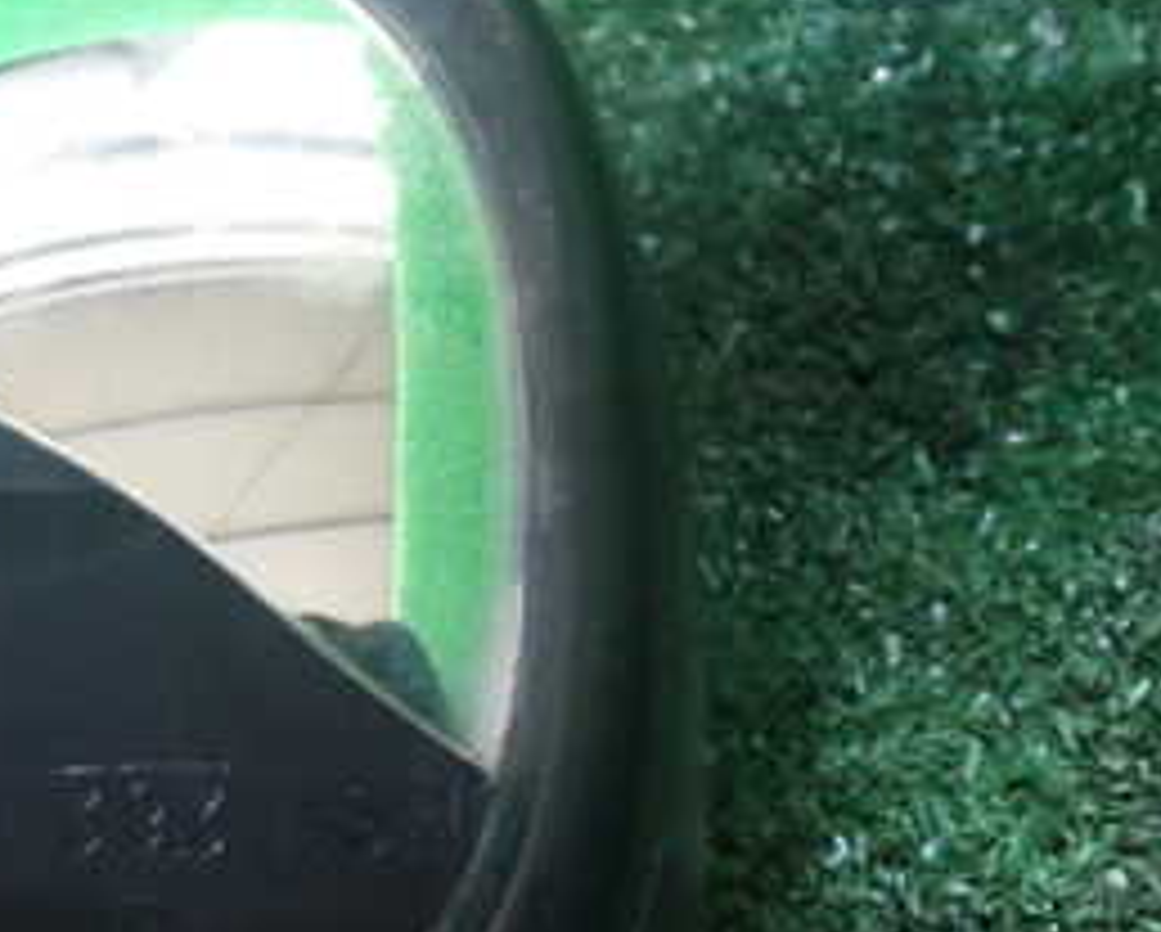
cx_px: -148
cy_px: 554
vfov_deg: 22.5
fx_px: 2339
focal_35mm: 68
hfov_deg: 25.6
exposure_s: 1/30
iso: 800
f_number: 2.3
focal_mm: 5.4
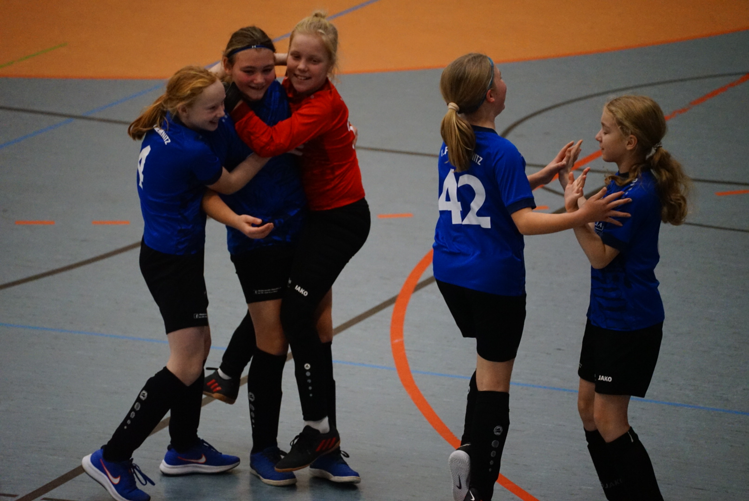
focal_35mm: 246
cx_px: 374
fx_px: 5122
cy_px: 250
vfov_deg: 5.6
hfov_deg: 8.4
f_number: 5.6
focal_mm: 246
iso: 6400
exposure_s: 1/750
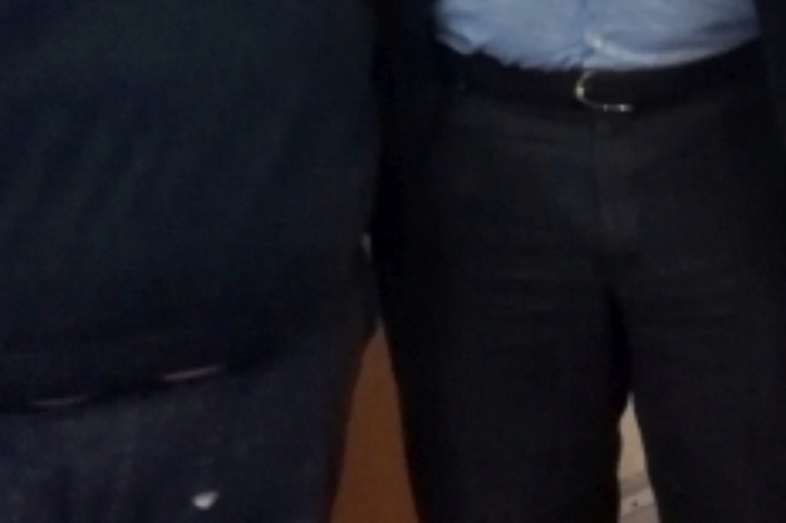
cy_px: -260
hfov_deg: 15.1
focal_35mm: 132
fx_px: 2880
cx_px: 887
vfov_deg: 10.0
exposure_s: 1/25
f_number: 2.2
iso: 320
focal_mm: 3.83
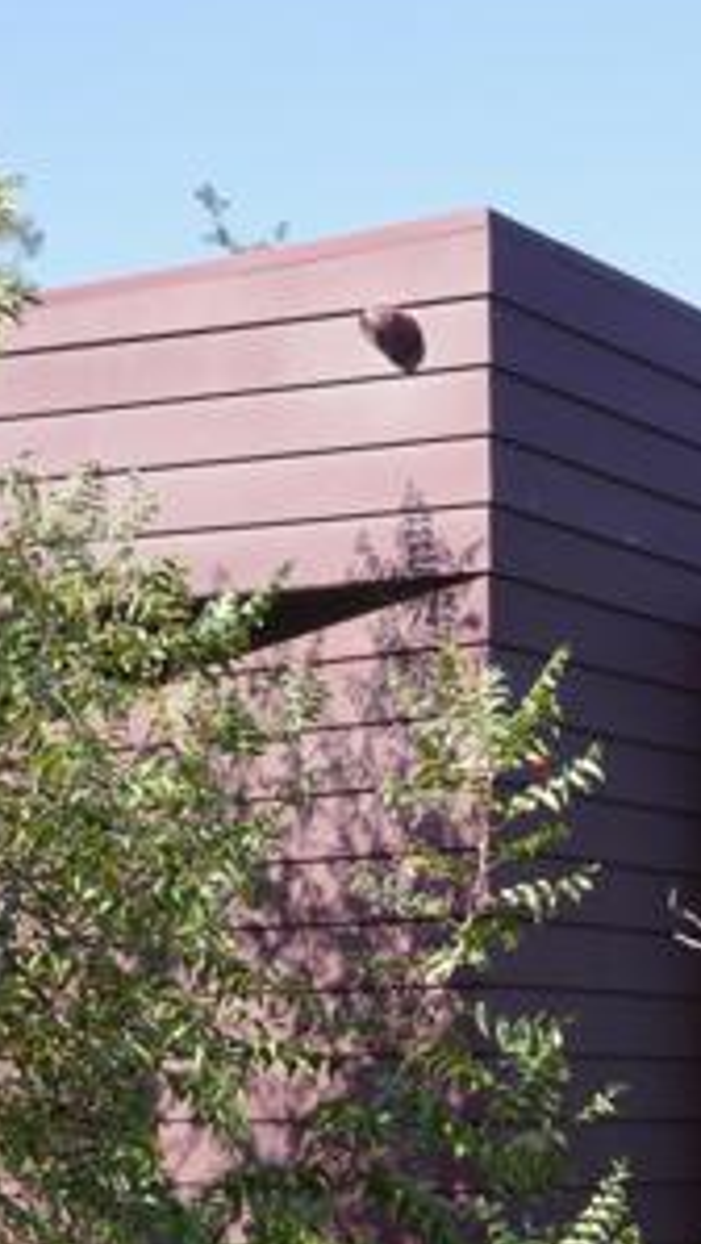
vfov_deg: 23.1
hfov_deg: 13.1
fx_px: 2969
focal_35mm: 90
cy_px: 1090
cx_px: 874
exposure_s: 1/320
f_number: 4.5
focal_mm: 26
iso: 200
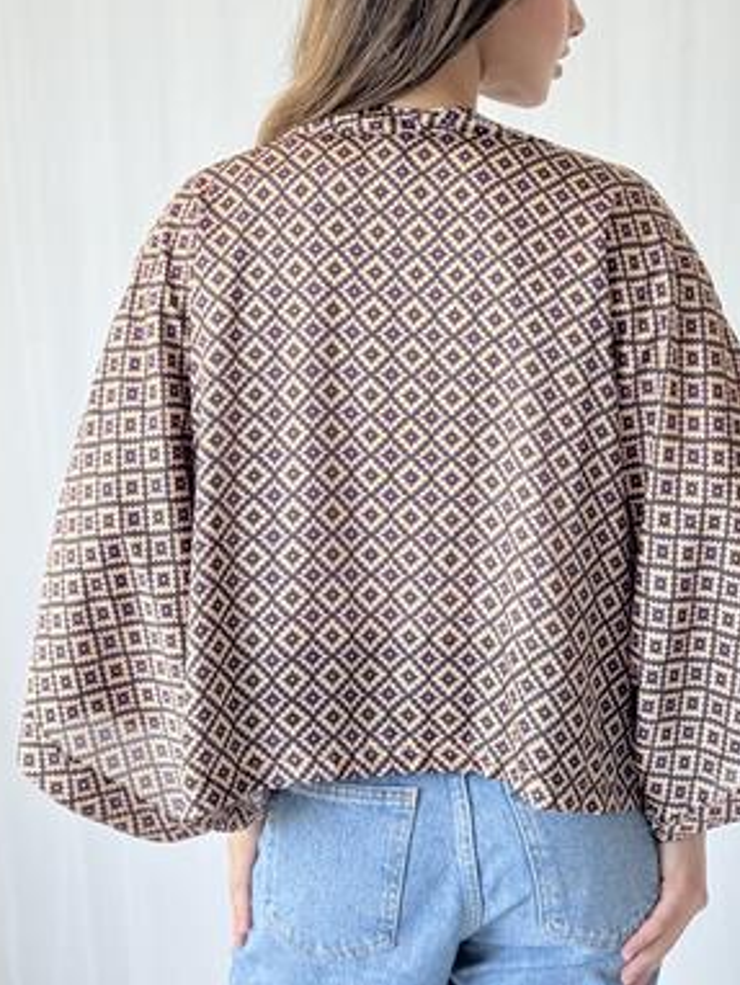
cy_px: 313
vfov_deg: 28.7
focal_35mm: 67
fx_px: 1908
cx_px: 438
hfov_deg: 21.9
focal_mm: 6.76
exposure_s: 1/170
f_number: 1.78
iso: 64
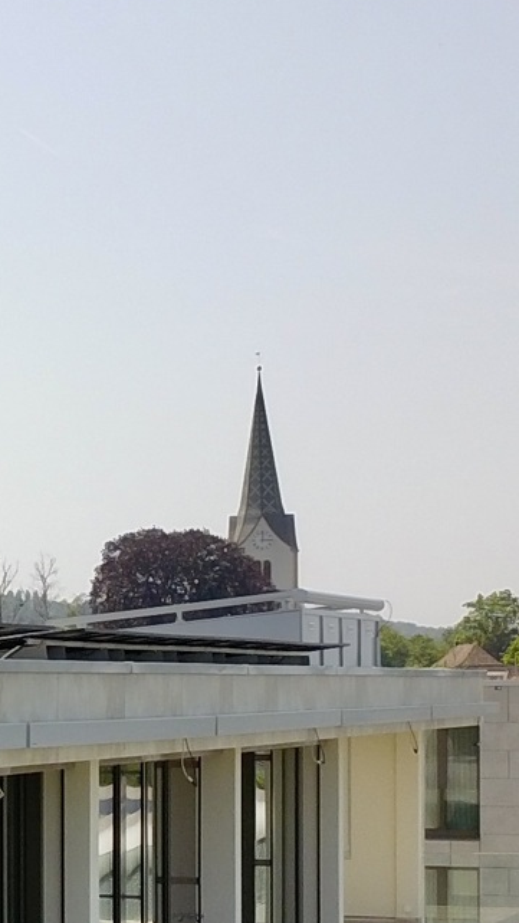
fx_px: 2765
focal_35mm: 113
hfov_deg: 9.0
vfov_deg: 18.8
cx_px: -953
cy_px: 738
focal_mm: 4.73
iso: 100
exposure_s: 1/822
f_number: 2.2
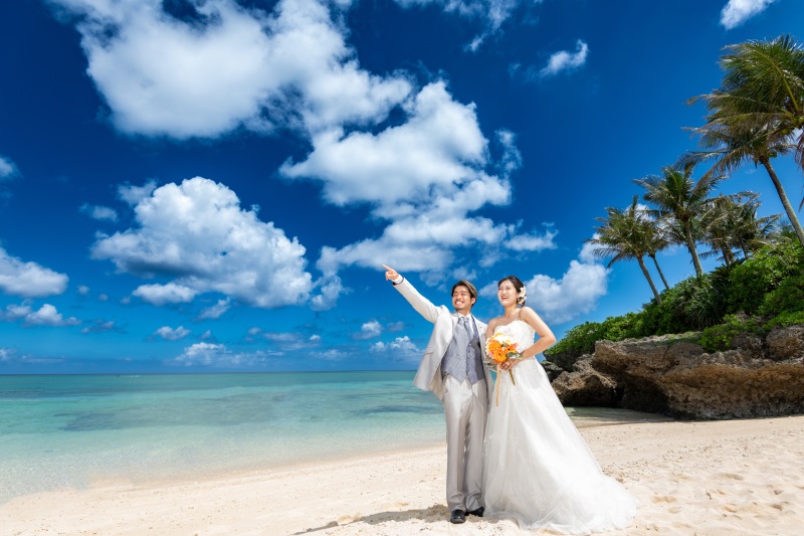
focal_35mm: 17
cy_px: 268
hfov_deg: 93.3
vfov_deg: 70.4
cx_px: 402
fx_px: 380
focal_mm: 17
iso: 31
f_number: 5.6
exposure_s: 1/250
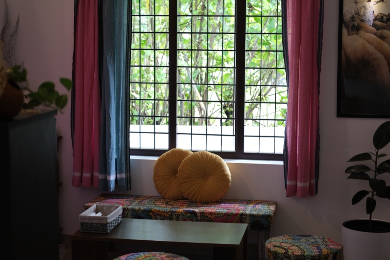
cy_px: 142
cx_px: 205
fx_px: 726
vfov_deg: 20.3
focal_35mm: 67
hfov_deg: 30.1
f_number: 2.2
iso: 160
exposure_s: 1/100
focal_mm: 35
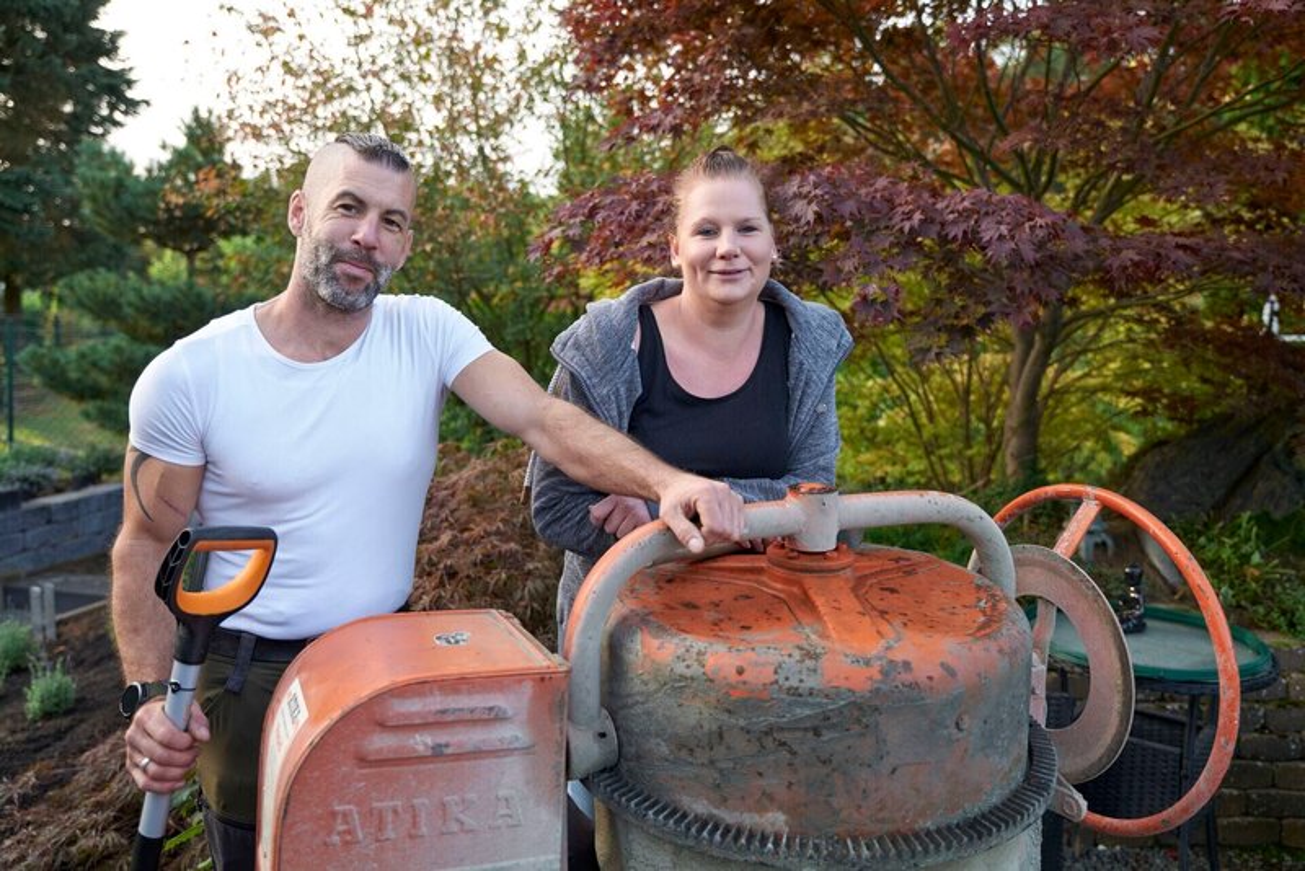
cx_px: 652
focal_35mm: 29
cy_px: 436
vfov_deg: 45.0
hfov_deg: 63.6
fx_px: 1052
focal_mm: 29
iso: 200
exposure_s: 1/400
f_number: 2.8
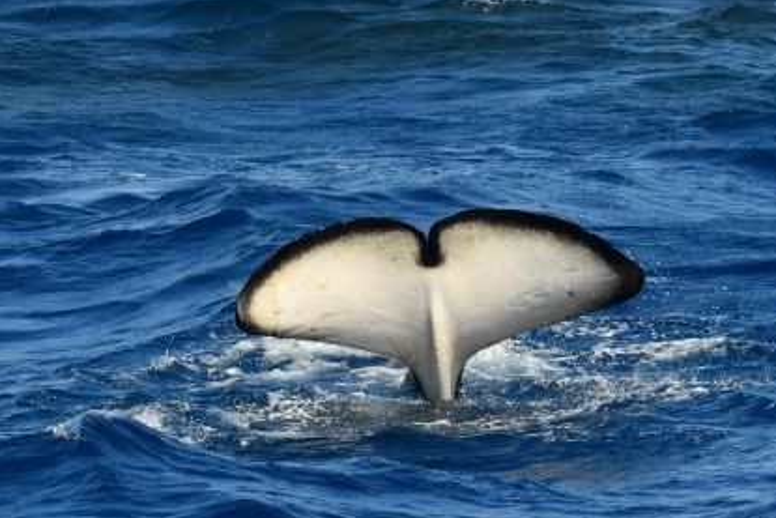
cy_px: 42
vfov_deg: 2.9
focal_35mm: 476
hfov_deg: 4.3
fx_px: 10263
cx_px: 355
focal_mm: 165
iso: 400
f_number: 8
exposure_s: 1/2000
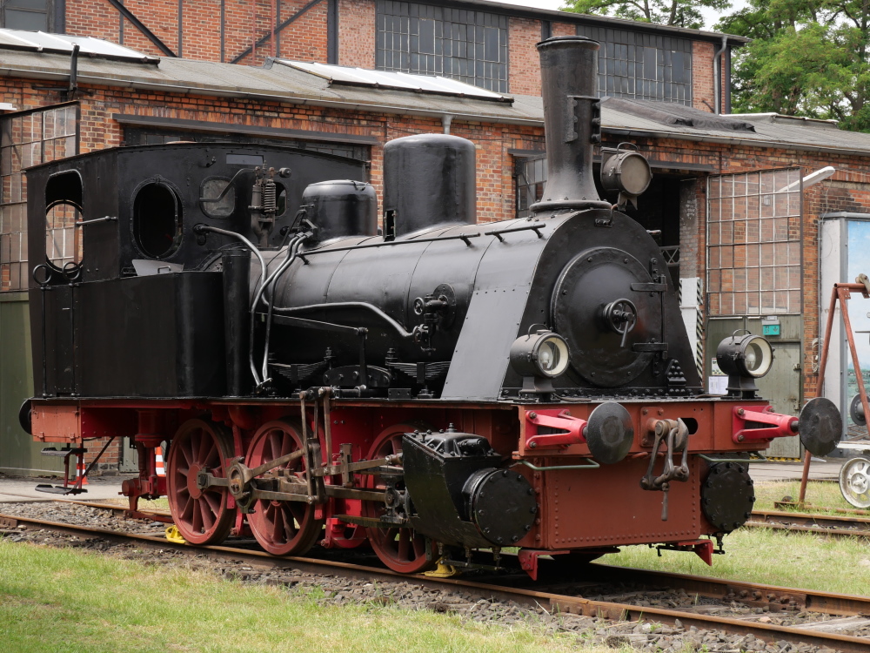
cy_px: 326
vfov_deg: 24.4
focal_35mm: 60
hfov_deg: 32.2
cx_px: 435
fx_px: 1508
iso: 200
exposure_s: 1/200
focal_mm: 30
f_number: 7.1
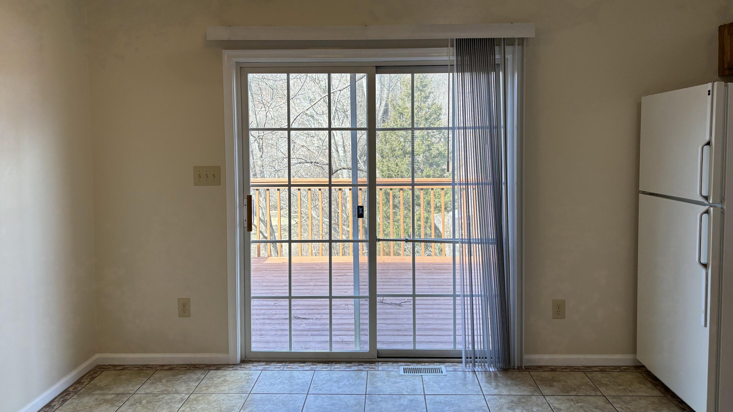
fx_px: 564
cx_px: 371
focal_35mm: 29
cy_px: 169
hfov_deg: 66.1
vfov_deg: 40.0
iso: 32
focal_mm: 5.96
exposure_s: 1/122
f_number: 1.6
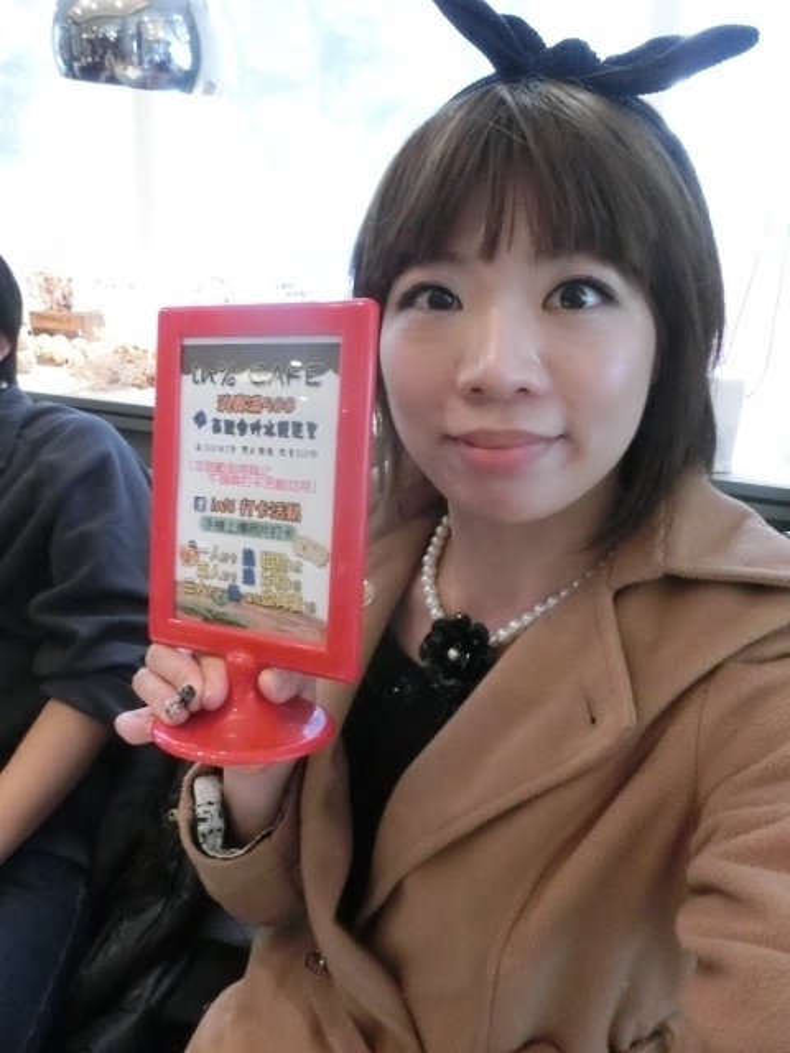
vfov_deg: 71.6
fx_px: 730
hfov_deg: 56.8
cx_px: 395
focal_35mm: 24
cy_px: 526
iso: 3200
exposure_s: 1/125
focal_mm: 4.24
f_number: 3
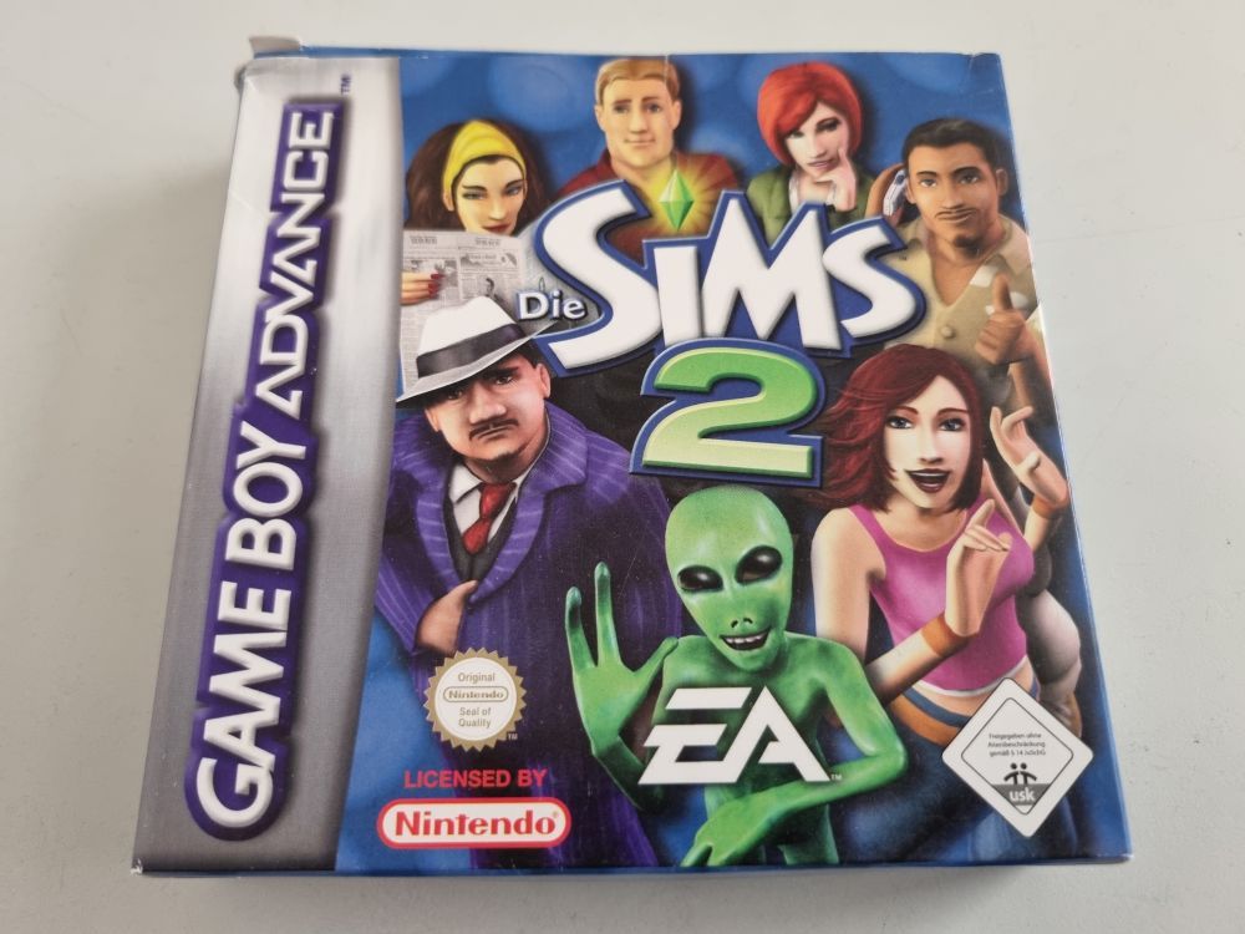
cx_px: 622
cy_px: 467
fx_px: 935
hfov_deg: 67.3
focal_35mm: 26
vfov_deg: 53.1
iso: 250
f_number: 1.8
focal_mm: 5.4
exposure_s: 1/100
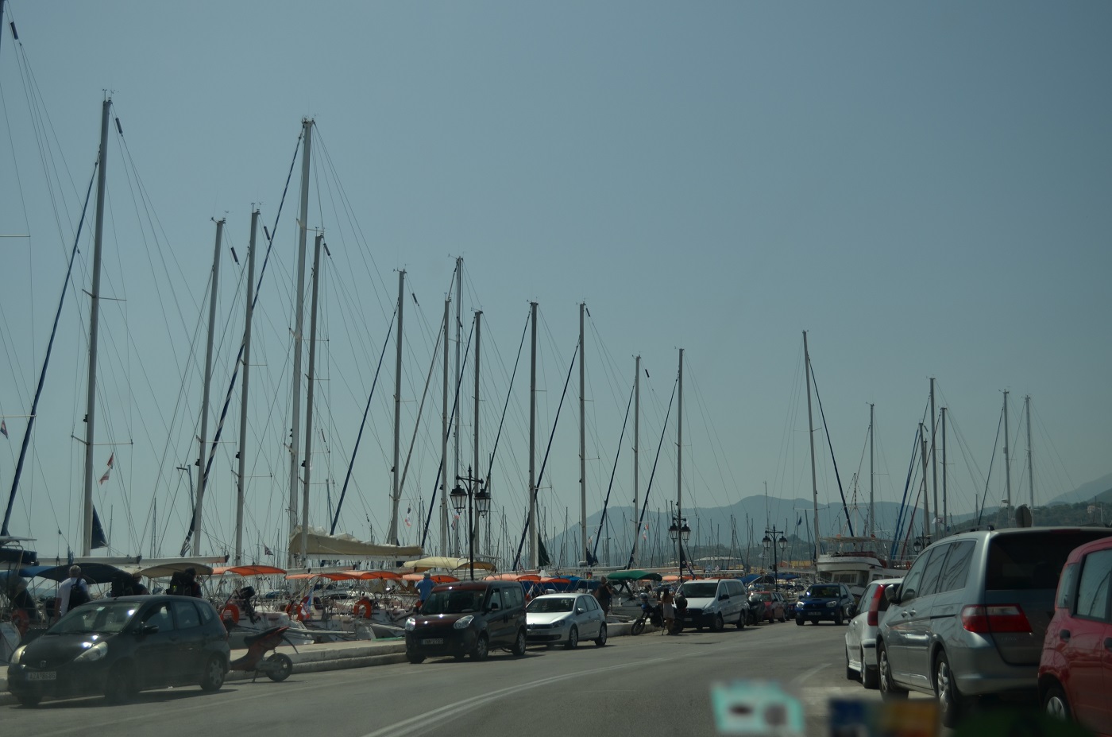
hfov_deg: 41.2
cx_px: 556
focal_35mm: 48
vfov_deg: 27.9
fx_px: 1479
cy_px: 368
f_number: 4.8
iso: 125
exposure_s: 1/750
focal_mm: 32
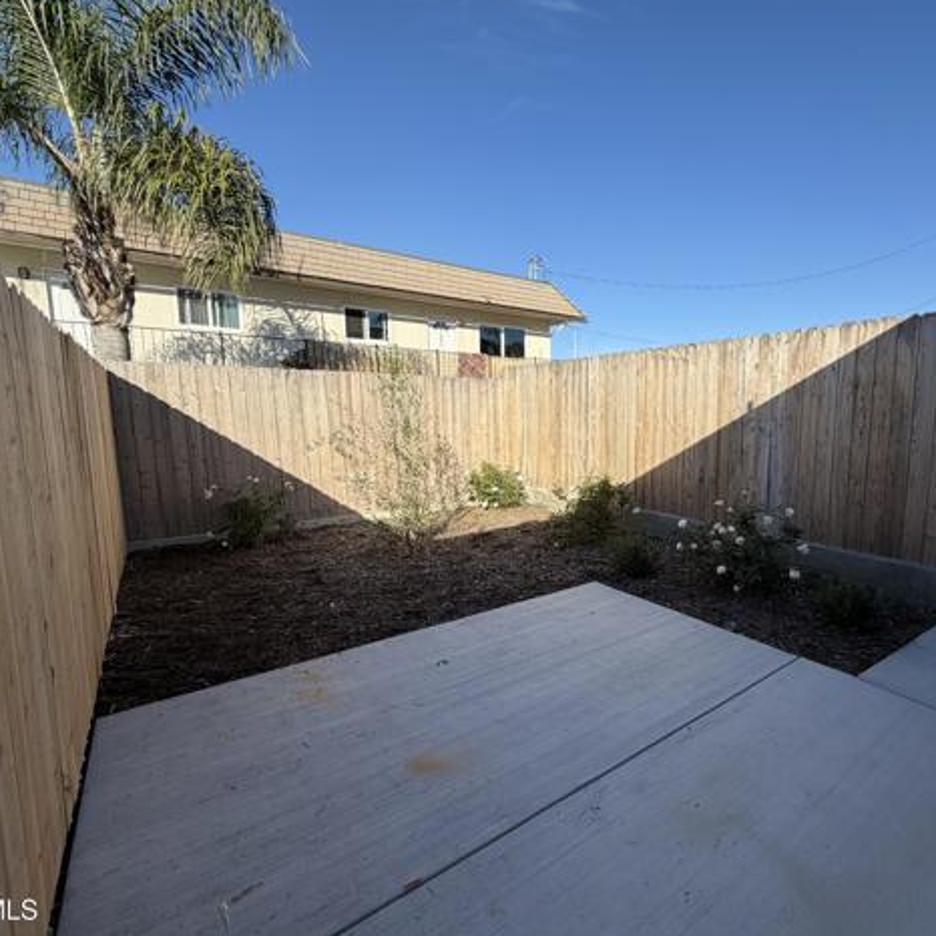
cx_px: 584
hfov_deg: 82.4
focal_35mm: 17
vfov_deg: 84.0
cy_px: 472
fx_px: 520
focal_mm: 2.22
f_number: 2.2
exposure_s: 1/770
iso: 25
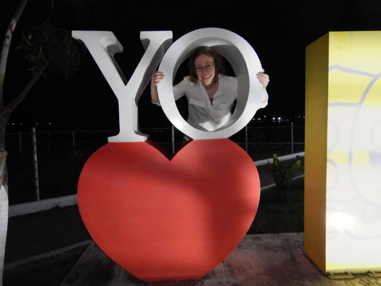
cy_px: 143
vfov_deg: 56.8
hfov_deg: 71.6
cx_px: 190
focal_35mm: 24
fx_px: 264
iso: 200
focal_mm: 4.3
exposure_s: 1/30
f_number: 2.8
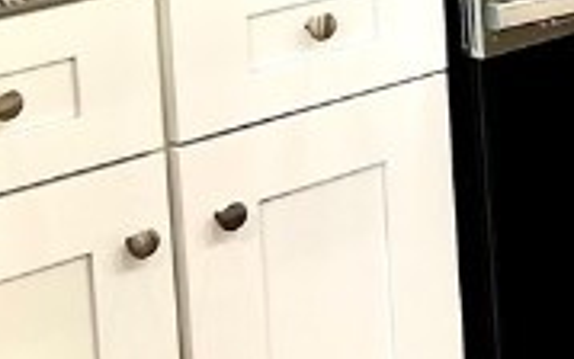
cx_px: 1526
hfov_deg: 10.6
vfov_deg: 7.8
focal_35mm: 158
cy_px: -426
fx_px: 2472
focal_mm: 5.7
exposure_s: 1/120
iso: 100
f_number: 1.5
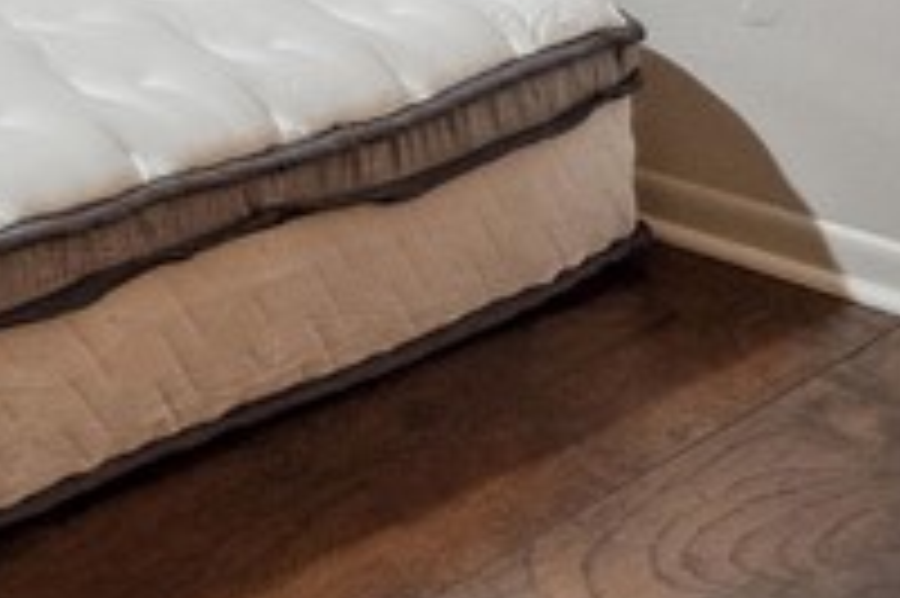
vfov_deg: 12.7
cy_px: -773
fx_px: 2173
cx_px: -1503
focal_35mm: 87
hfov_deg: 13.2
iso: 1000
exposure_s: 1/30
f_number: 5.6
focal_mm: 16
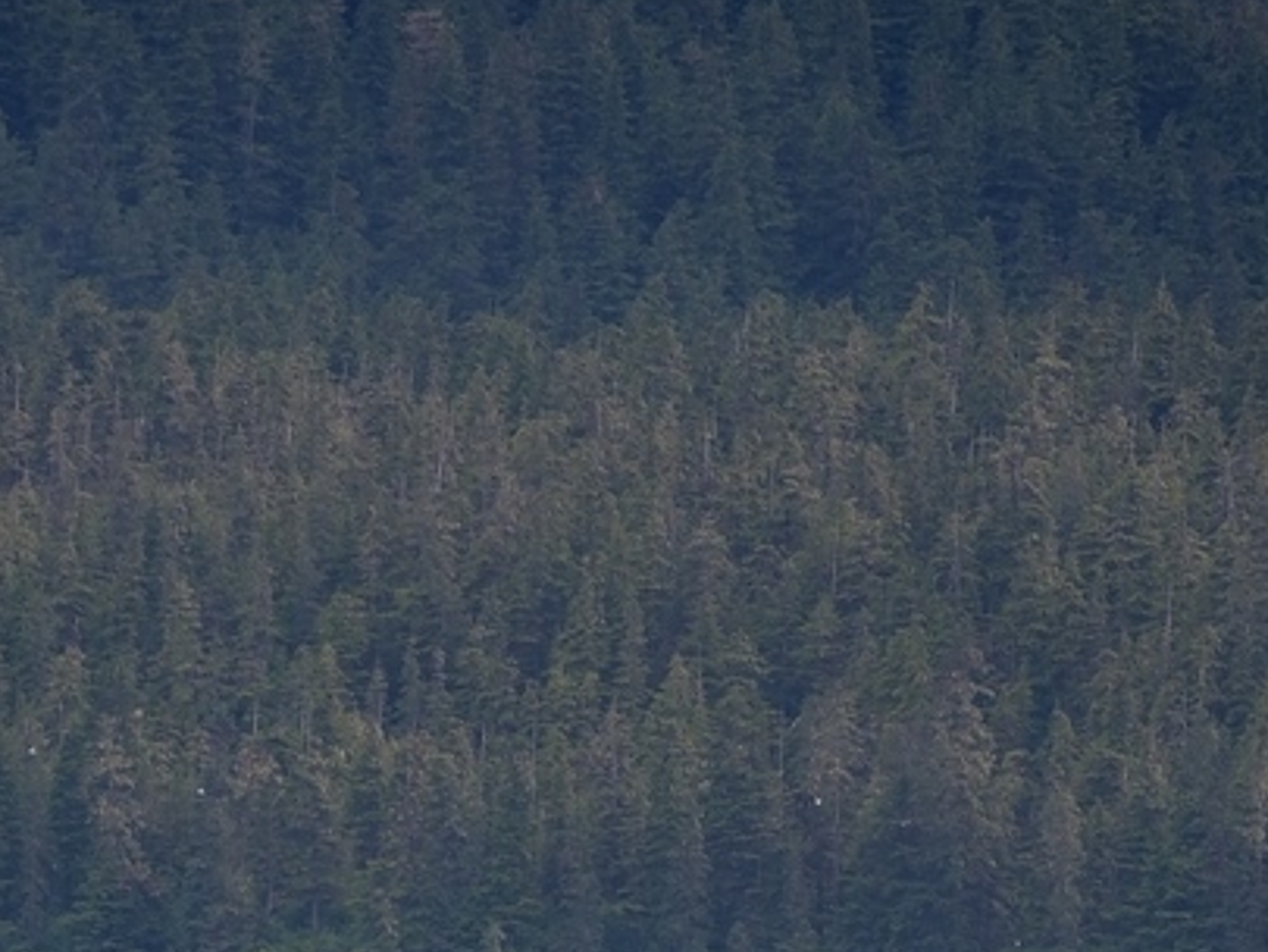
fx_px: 33417
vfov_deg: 1.6
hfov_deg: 2.2
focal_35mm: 912
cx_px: 269
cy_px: 1199
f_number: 5.6
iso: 160
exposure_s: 1/640
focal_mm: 300
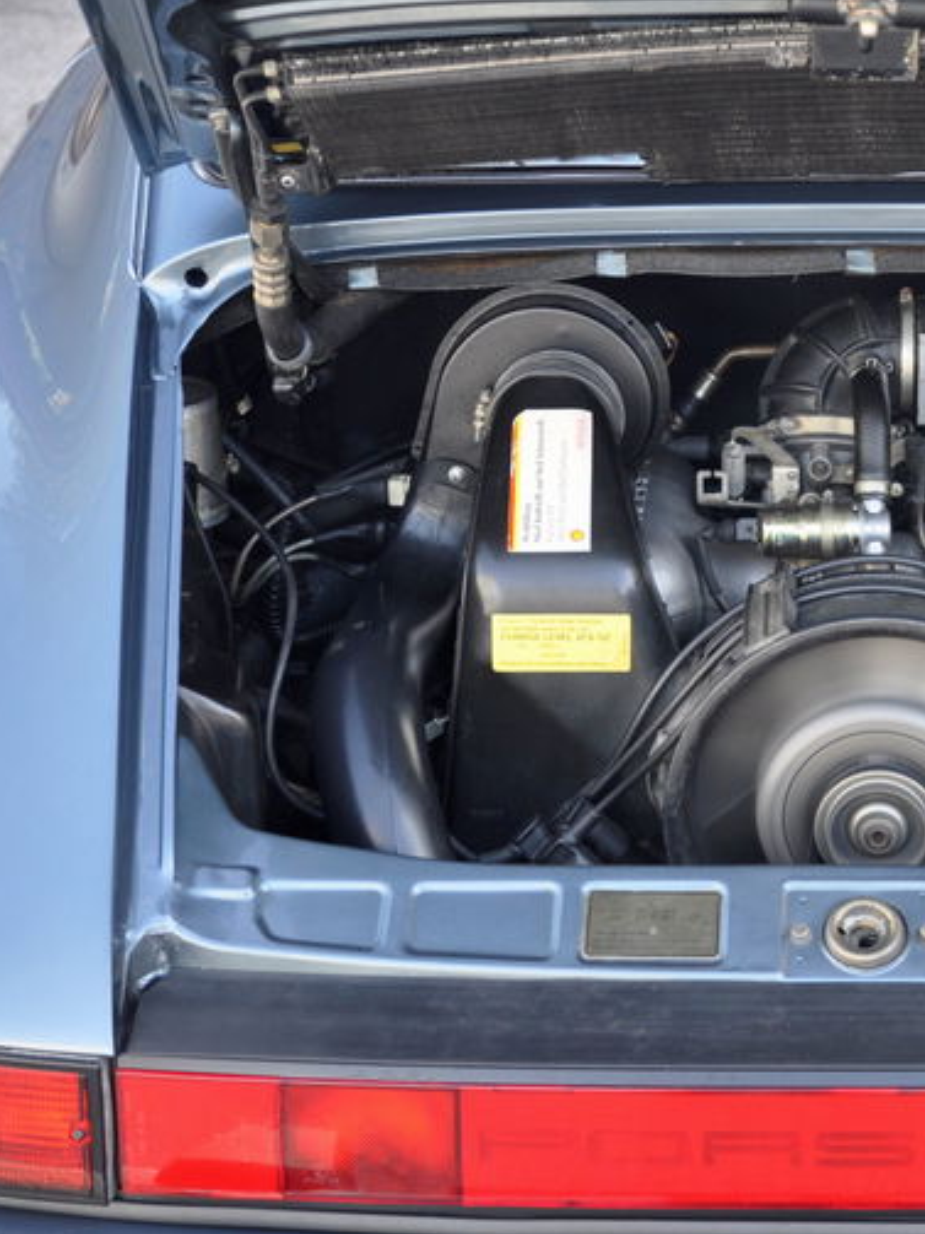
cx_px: 849
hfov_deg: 16.5
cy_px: 618
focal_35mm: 88
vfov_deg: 22.3
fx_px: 3137
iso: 500
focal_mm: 40
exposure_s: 1/60
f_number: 4.2
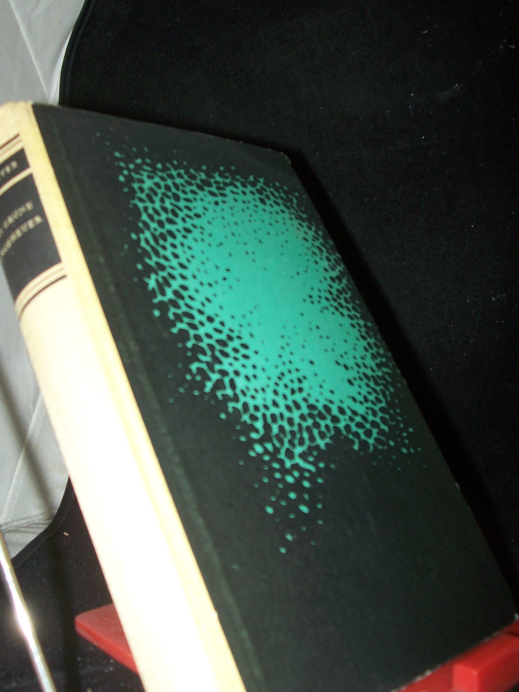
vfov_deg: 47.9
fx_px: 780
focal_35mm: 39
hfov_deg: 36.8
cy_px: 354
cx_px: 243
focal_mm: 5.6
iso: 80
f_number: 2.7
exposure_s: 1/60
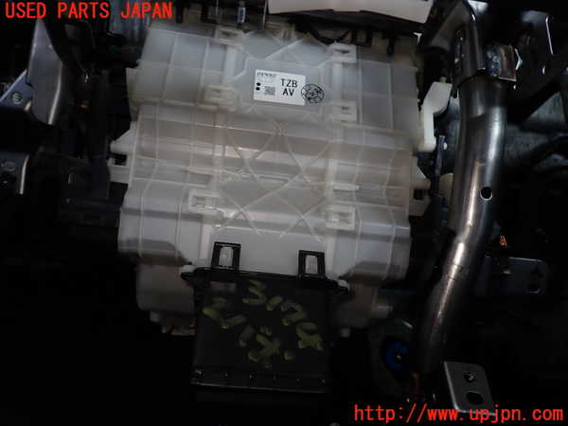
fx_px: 410
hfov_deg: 69.4
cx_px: 284
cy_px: 213
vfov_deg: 54.9
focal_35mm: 25
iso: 160
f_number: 2
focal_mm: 4.5
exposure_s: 1/60
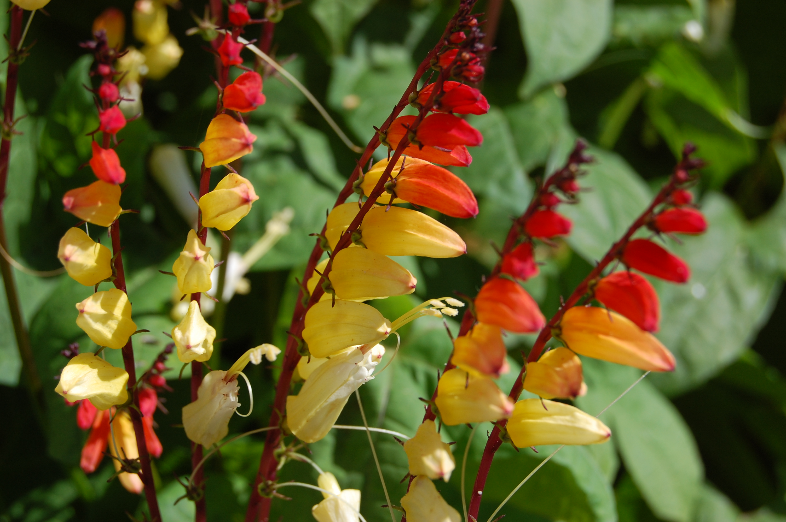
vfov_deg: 16.5
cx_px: 393
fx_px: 1800
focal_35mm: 82
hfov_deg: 24.6
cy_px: 261
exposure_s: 1/320
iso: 200
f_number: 9
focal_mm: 55
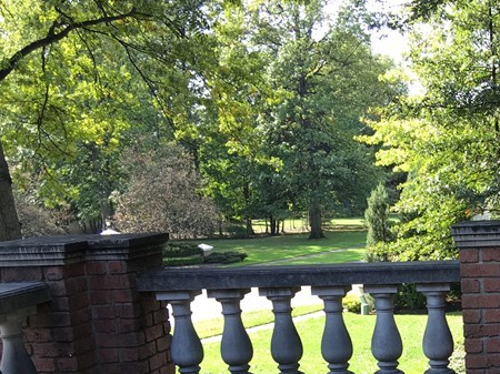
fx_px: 953
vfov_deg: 21.4
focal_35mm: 66
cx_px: 518
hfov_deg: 27.5
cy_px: 378
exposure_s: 1/120
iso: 25
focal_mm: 4.15
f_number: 2.2
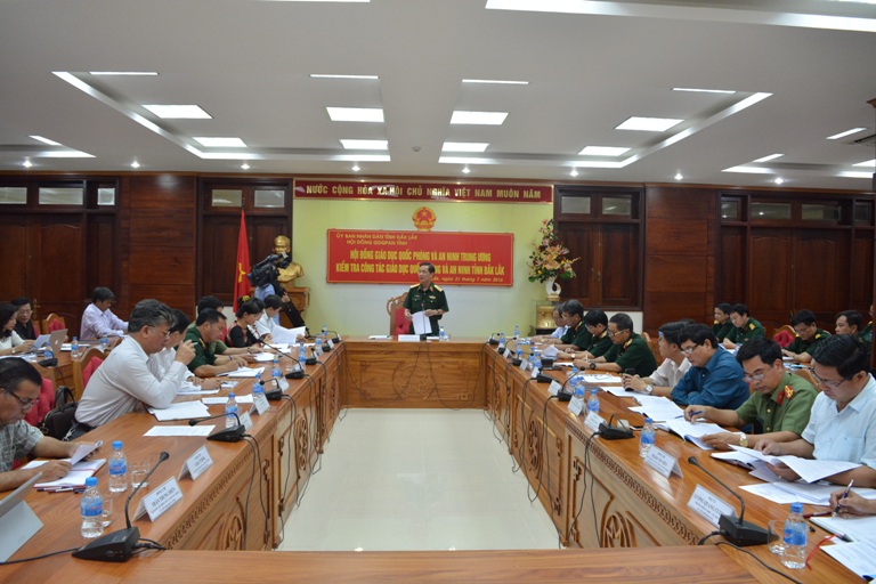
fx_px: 657
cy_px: 292
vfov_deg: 47.9
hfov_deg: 67.4
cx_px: 438
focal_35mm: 27
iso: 1600
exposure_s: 1/100
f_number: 5
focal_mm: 18
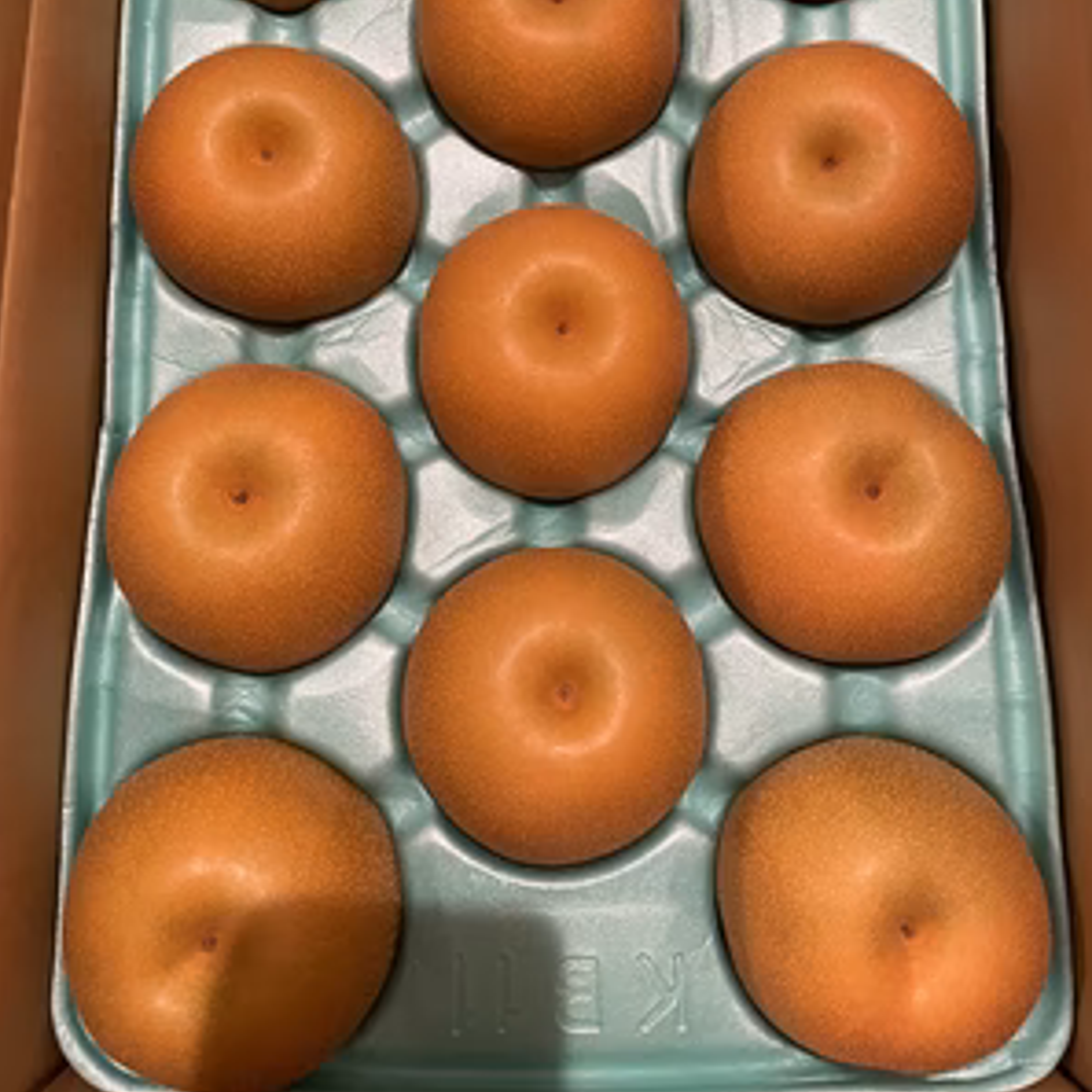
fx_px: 1106
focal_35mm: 31
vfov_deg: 51.8
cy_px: 386
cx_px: 548
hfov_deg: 52.5
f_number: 1.6
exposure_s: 1/51
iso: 500
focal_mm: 4.2
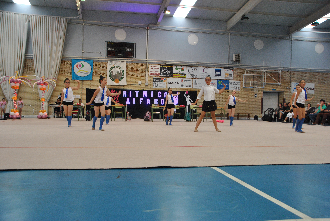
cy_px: 110
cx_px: 165
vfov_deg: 40.1
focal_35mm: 33
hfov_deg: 57.2
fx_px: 303
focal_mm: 22
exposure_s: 1/125
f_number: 5.6
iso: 800
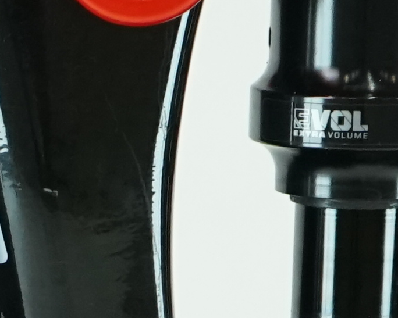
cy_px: 703
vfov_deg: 3.9
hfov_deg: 4.7
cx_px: -649
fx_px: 4652
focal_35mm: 395
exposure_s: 1/200
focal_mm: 48
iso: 1600
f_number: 5.6
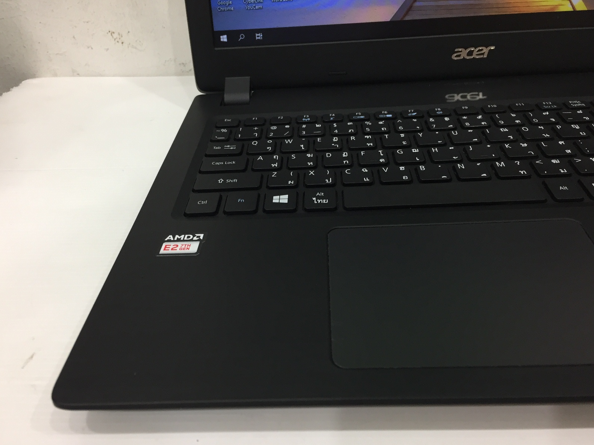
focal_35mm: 30
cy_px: 226
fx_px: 515
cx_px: 299
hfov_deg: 60.0
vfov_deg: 46.8
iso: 100
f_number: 2.2
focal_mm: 4.15
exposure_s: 1/33
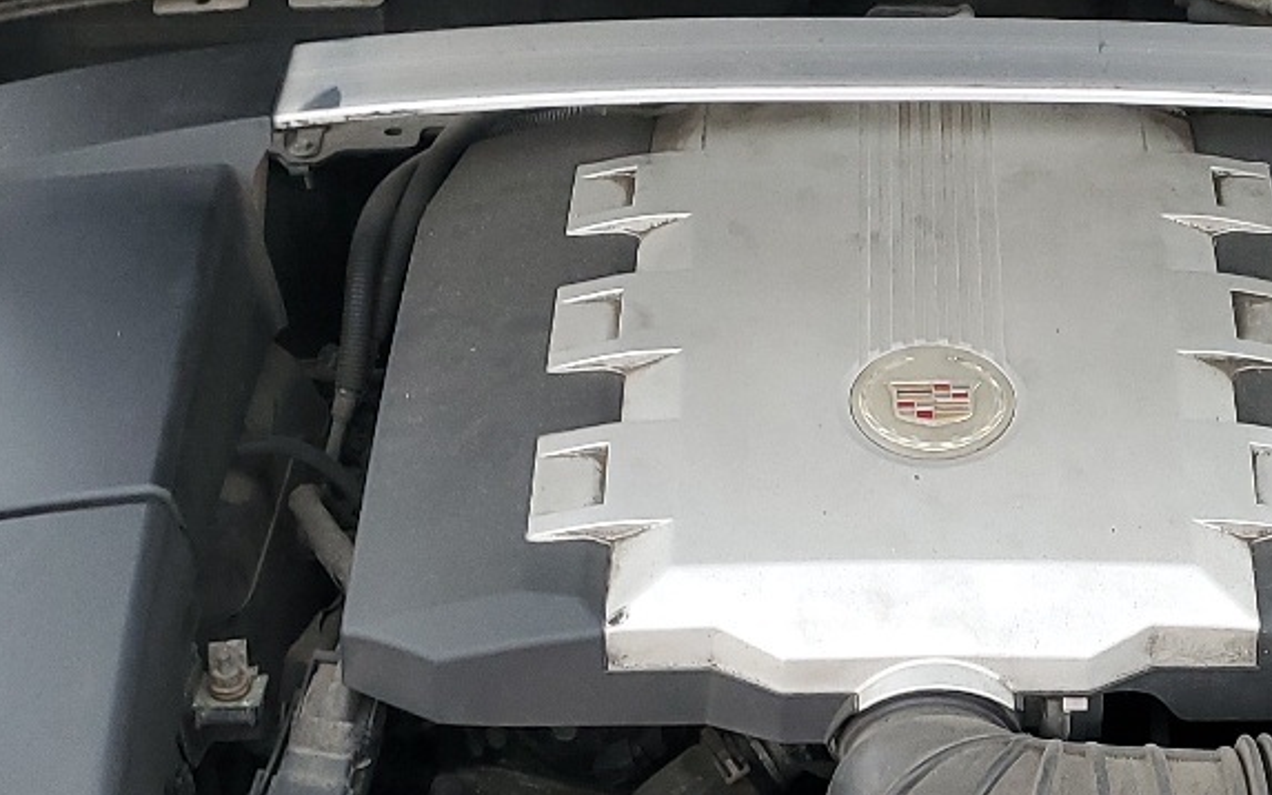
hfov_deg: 26.4
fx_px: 2669
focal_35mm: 77
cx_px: 986
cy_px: 602
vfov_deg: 16.8
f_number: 1.5
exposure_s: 1/60.2
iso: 84
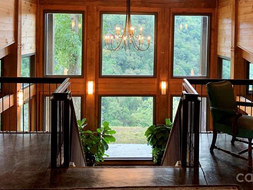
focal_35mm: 41
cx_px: 147
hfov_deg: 45.6
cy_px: 45
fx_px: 300
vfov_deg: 34.3
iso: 200
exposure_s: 1/60
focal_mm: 4.25
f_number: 1.8
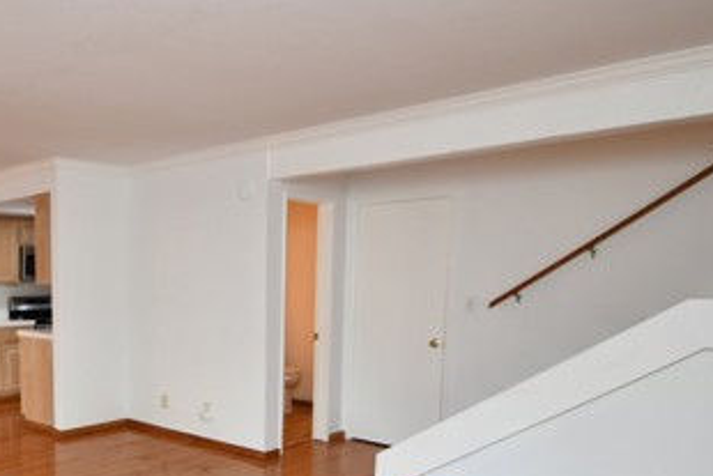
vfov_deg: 41.1
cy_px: 358
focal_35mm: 31
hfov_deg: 55.6
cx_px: 133
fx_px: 614
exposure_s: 1/60
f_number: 4
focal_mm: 10
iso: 400
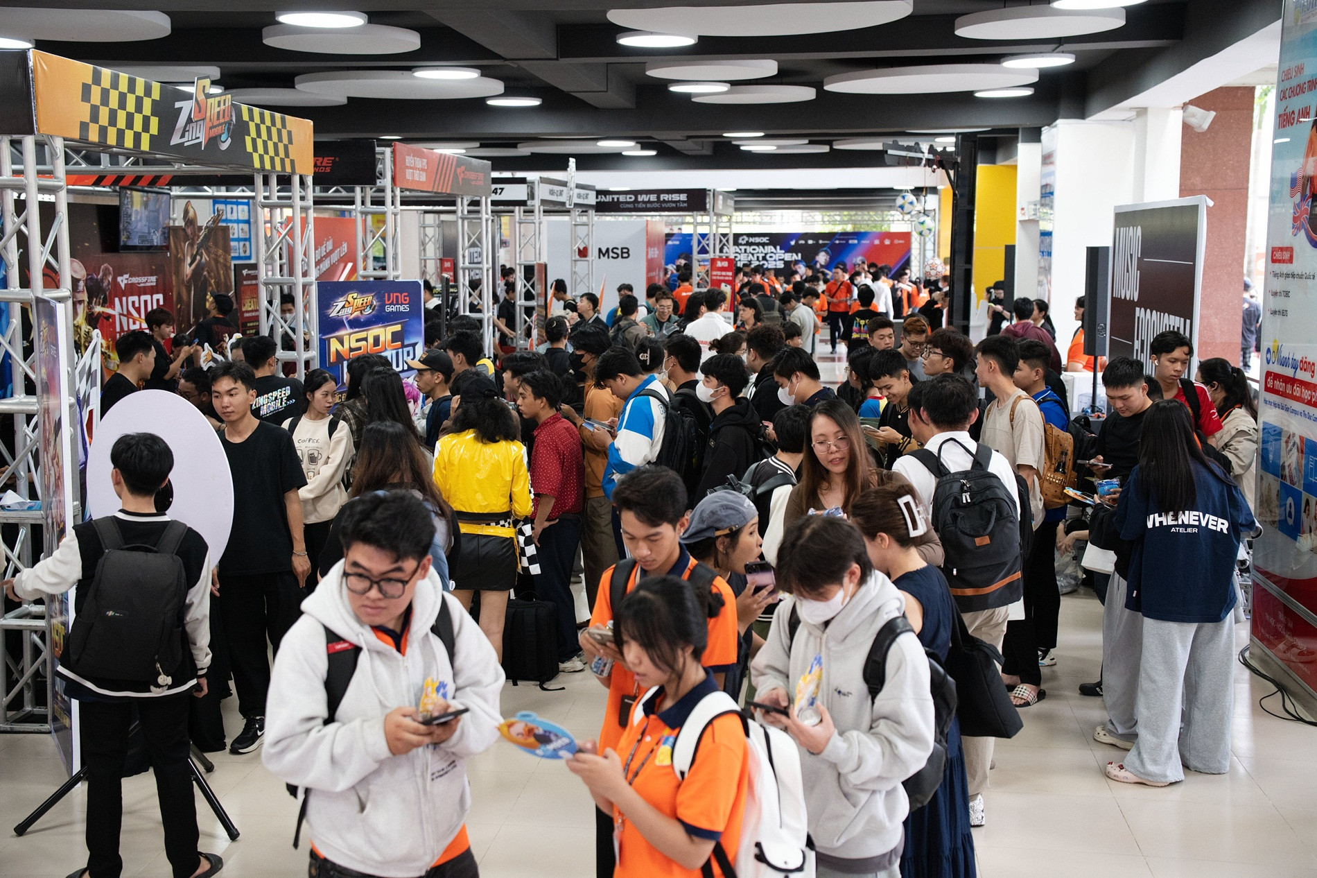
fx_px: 1609
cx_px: 658
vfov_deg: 30.5
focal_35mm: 44
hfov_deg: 44.5
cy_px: 439
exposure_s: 1/500
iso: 4000
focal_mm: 44
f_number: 3.2
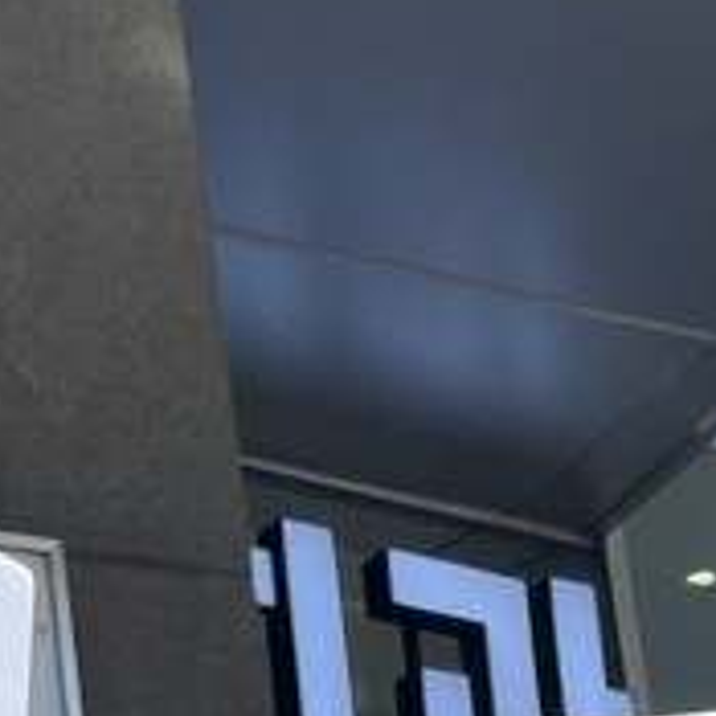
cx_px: 295
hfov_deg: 13.8
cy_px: 1158
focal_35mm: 126
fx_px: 2949
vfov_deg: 12.9
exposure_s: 1/3311
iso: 50
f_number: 1.6
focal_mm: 5.1
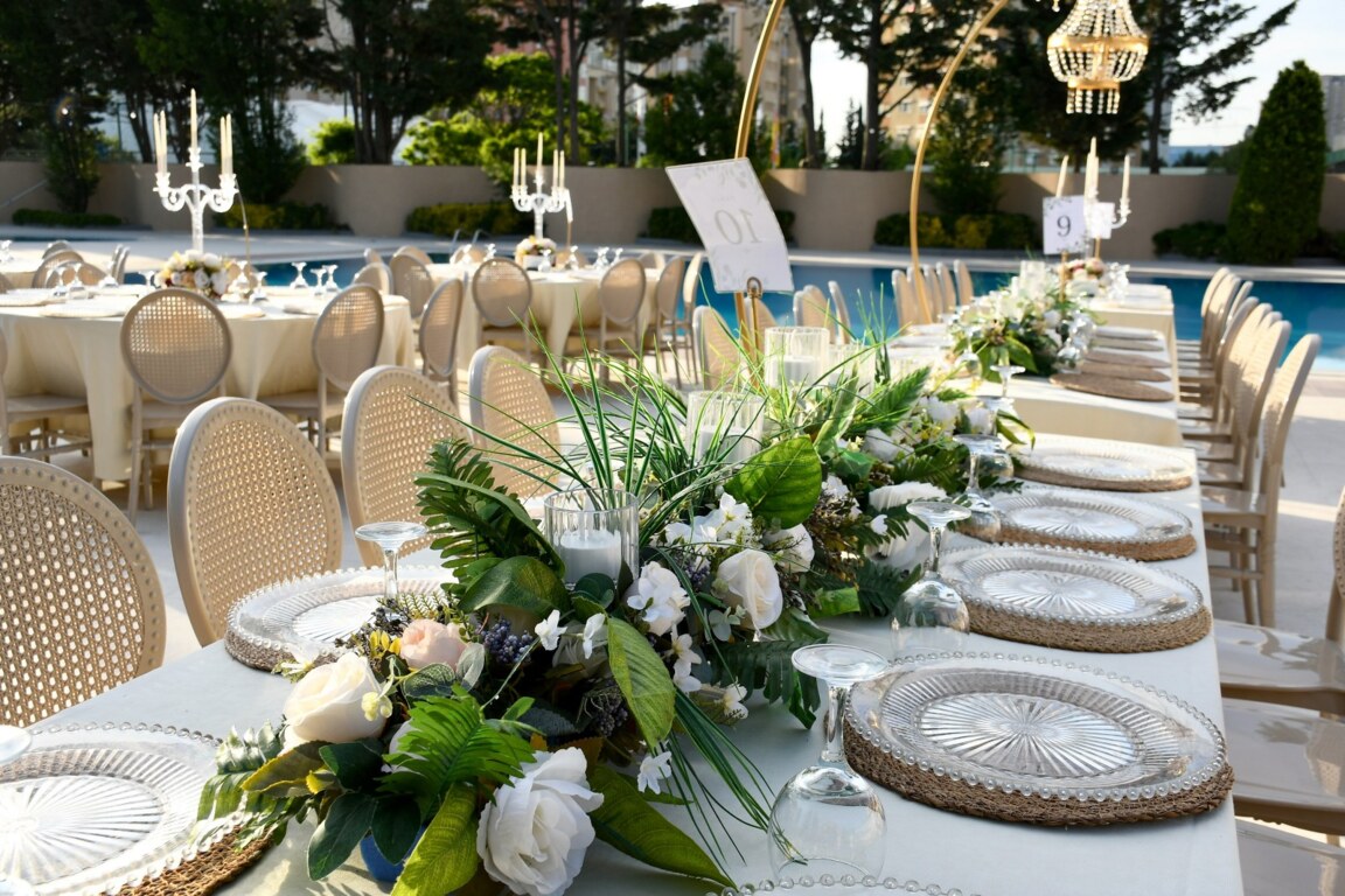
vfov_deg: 36.9
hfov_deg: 53.1
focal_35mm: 36
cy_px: 448
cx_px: 672
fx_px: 1345
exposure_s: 1/250
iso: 200
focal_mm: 24
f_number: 8
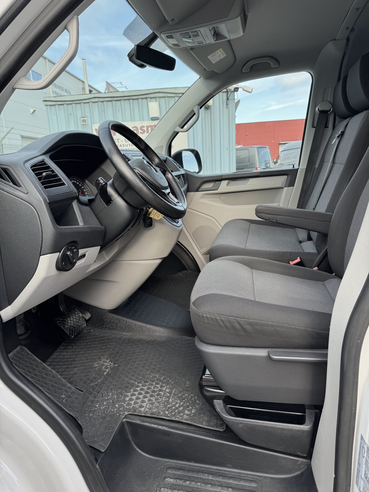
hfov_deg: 56.8
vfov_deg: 71.6
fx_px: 341
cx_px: 184
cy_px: 246
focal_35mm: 24
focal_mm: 6.76
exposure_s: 1/366
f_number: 1.78
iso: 80
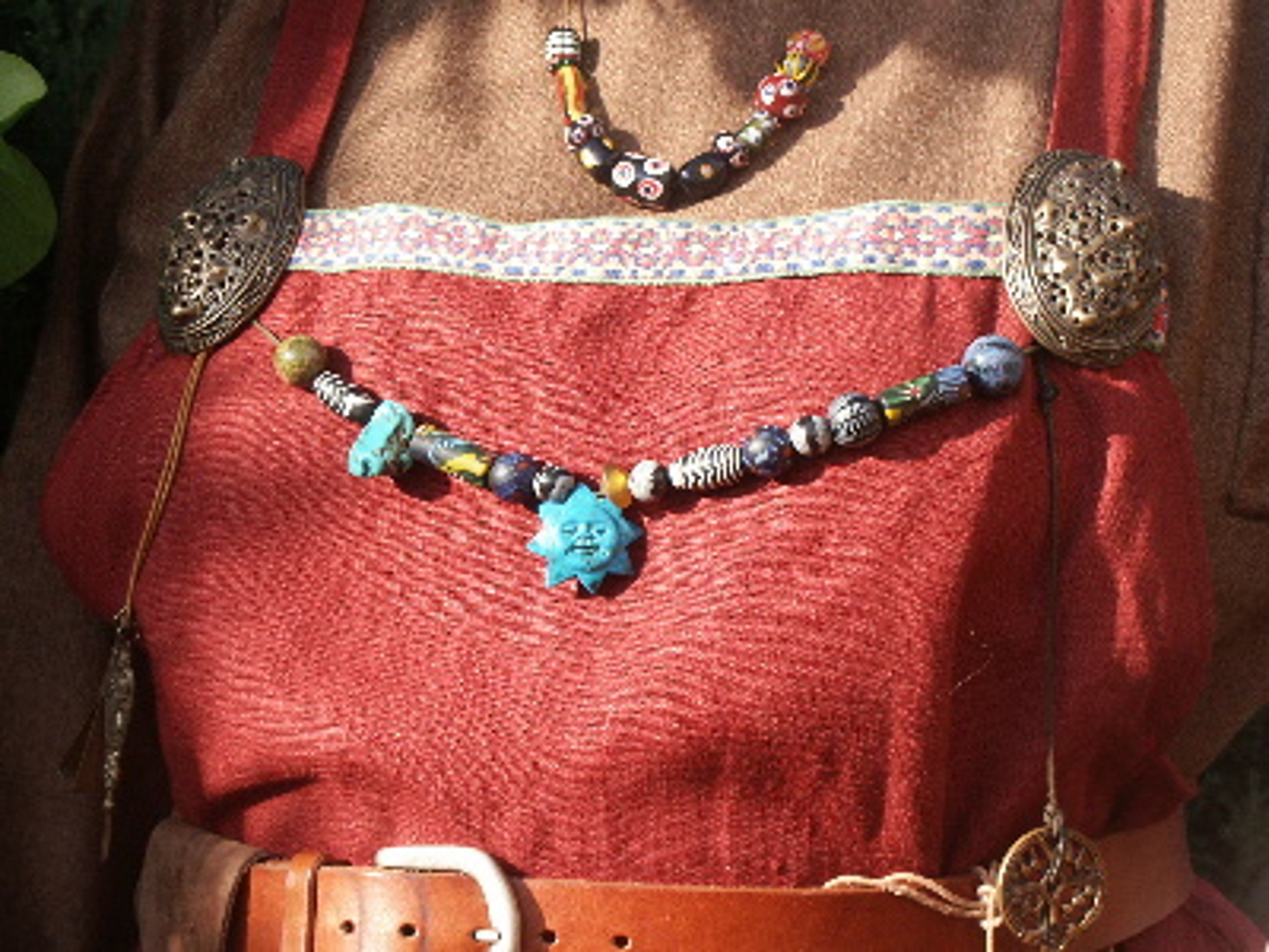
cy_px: 476
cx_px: 634
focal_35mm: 104
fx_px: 3813
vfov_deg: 14.2
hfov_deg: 18.9
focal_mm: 25.7
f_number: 5.6
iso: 100
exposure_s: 1/125
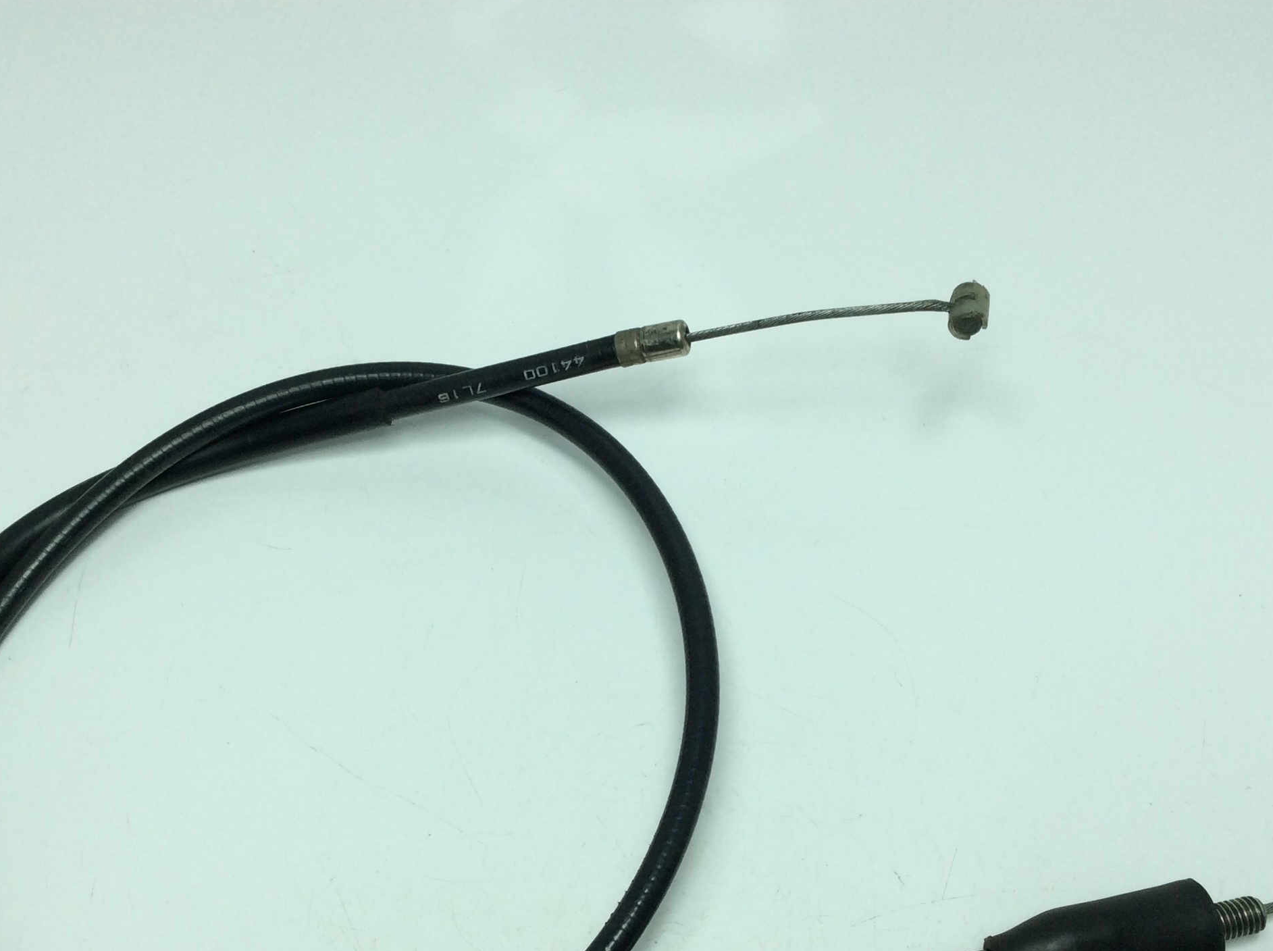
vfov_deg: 32.5
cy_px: 650
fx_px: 1616
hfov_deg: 43.0
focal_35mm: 44
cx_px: 613
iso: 32
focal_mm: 3.3
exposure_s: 1/583
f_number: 2.4
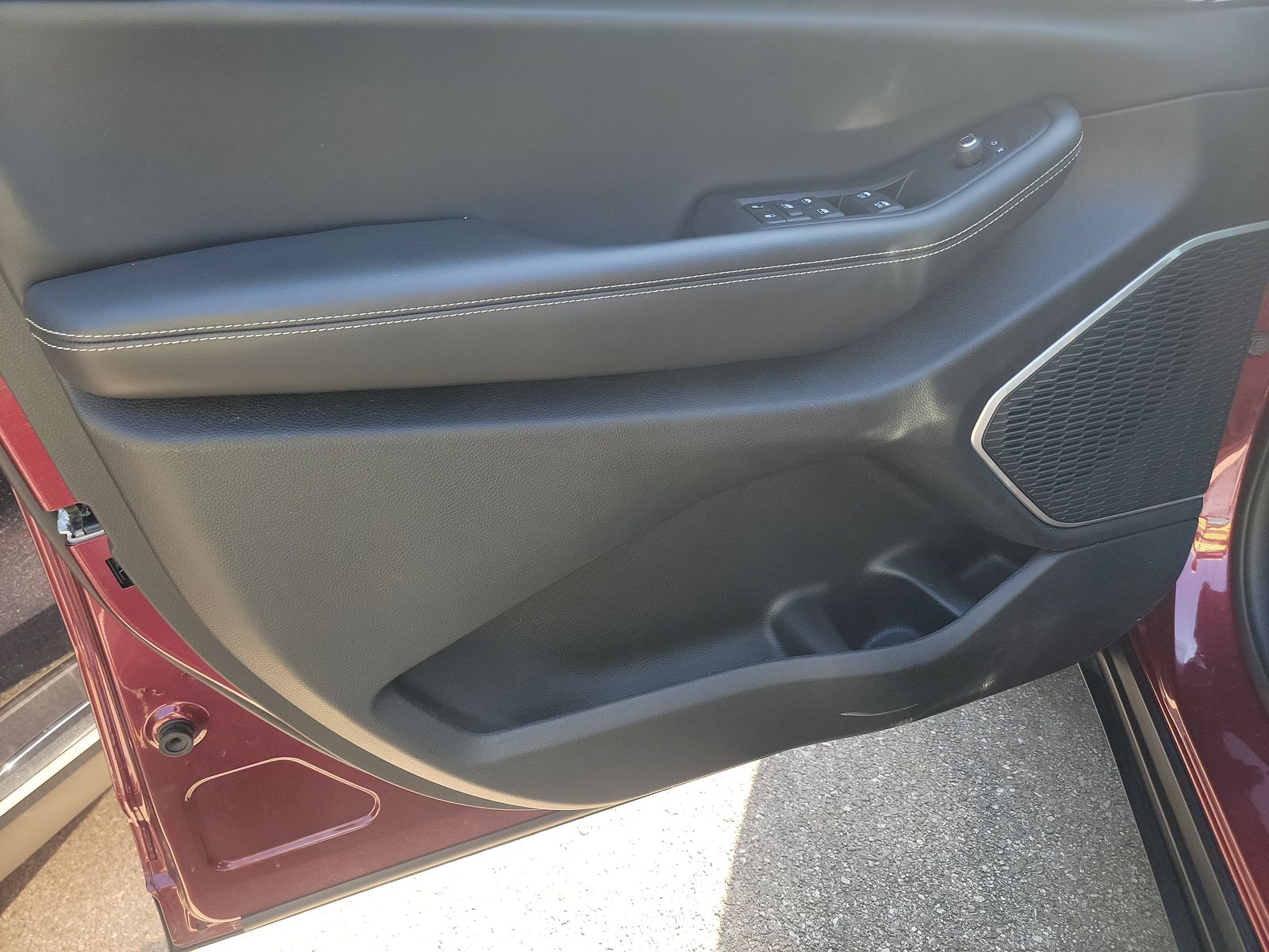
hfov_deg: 71.6
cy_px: 476
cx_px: 634
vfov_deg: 56.8
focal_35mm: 24
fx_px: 880
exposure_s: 1/59
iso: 60
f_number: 1.8
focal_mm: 6.7
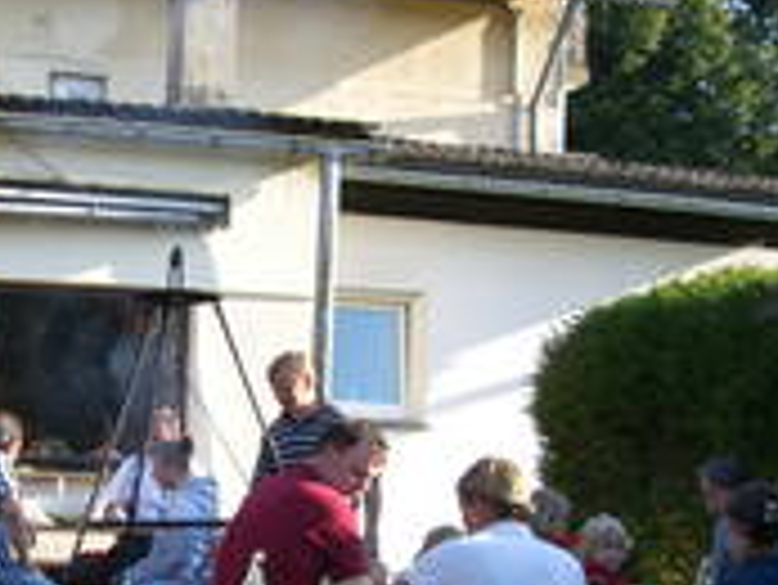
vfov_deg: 16.8
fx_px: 1979
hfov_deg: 22.0
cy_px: 396
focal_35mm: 88
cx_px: 189
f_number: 4.3
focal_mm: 6.2
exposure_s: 1/160
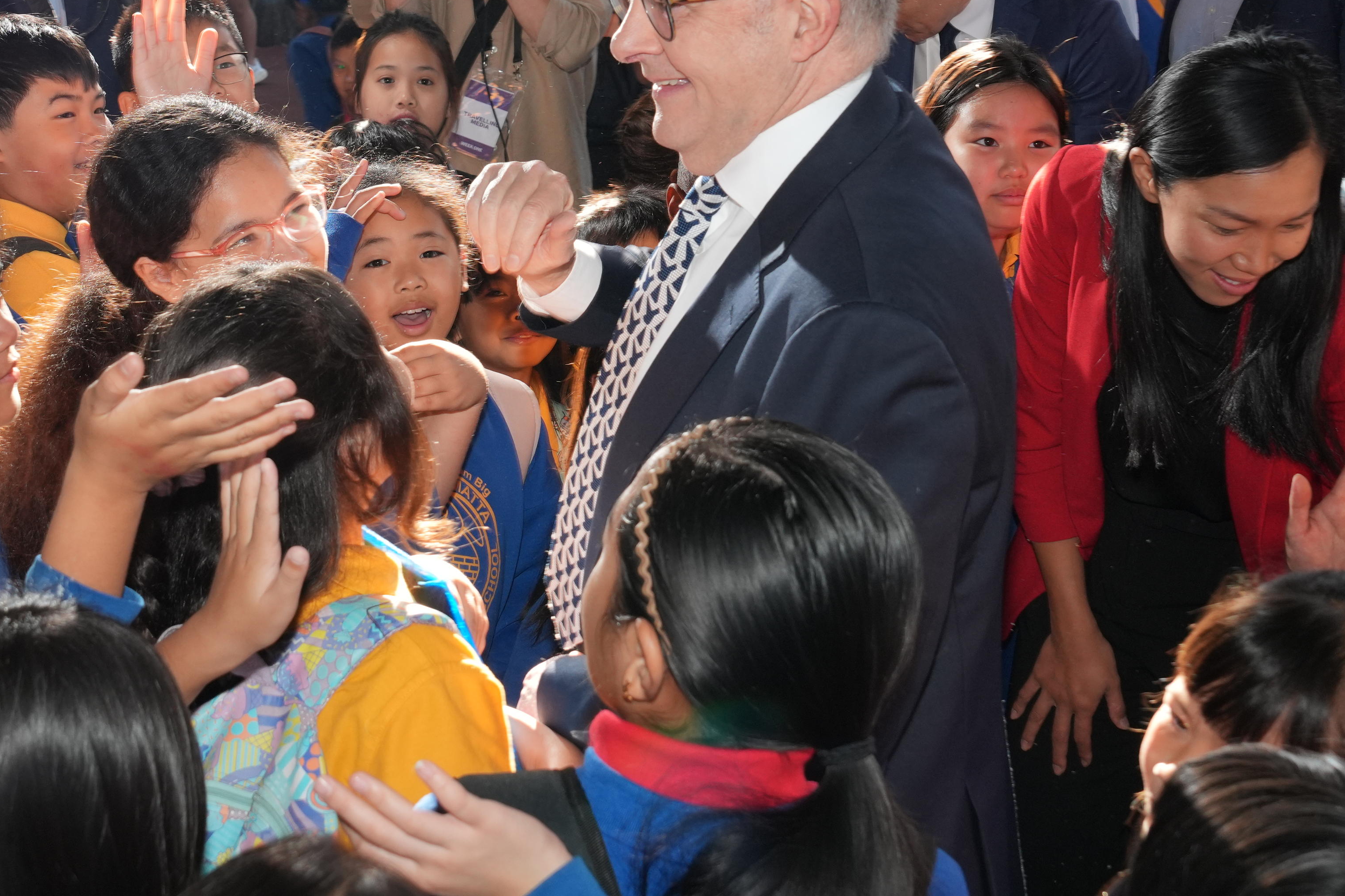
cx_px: 373
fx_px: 2204
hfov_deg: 33.4
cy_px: 217
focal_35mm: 59
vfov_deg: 22.8
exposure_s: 1/250
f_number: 5.6
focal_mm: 24
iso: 500
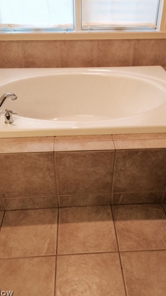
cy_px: 149
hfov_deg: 36.6
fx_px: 251
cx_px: 84
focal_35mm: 32
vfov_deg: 61.0
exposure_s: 1/17
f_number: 2.2
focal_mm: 4.15
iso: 50
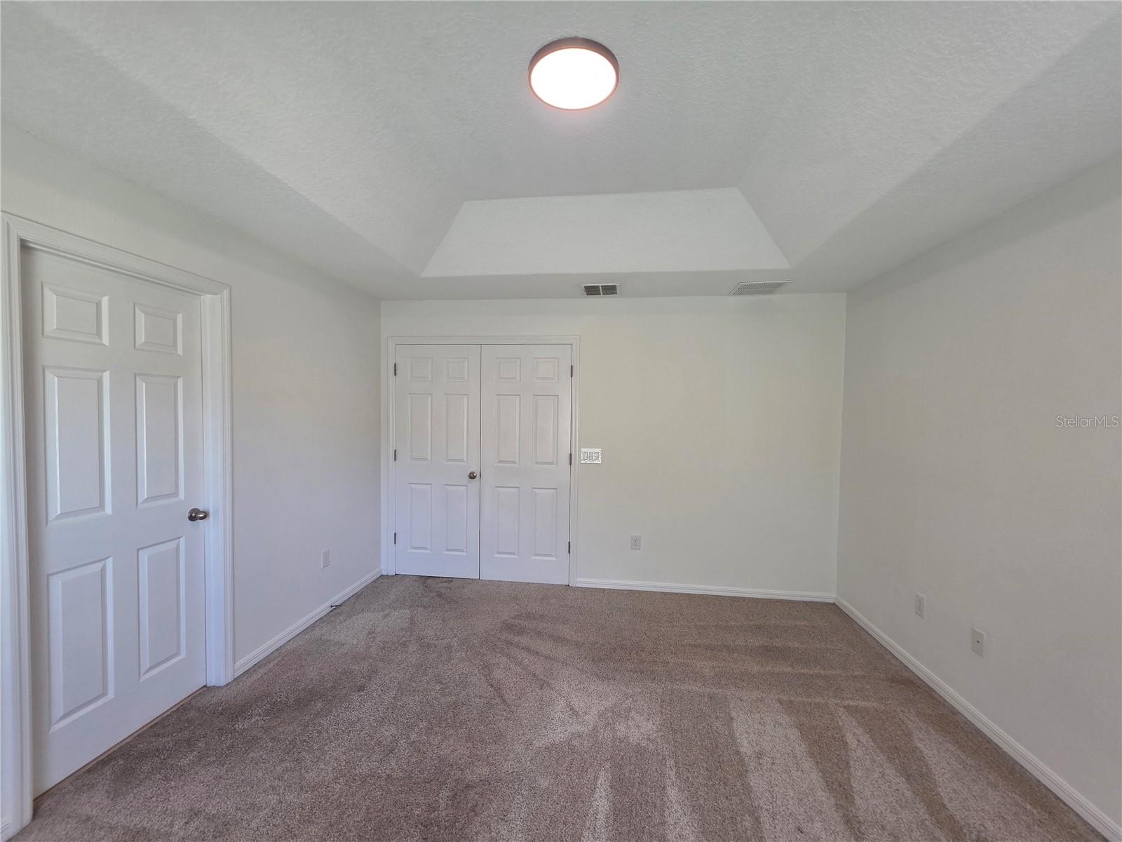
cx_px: 561
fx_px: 421
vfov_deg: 89.9
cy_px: 421
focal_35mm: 13
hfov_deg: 106.2
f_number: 1.9
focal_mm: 2.2
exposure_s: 1/120
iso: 125
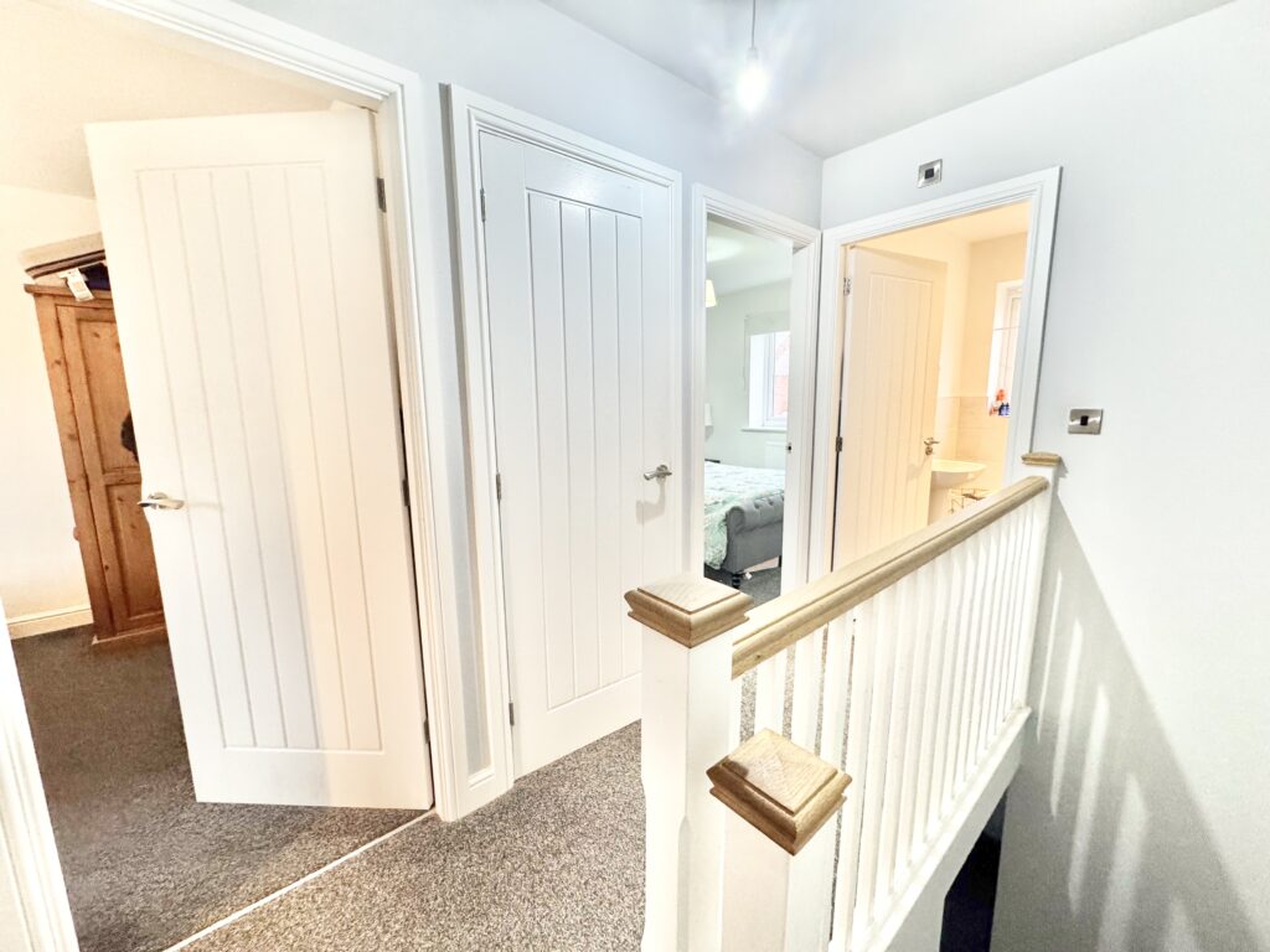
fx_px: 514
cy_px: 476
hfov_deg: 102.1
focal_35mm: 14
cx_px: 635
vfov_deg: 85.7
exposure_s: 1/50
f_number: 2.2
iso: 320
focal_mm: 2.22
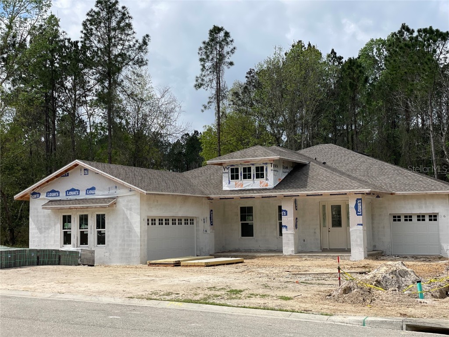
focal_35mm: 52
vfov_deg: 28.0
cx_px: 224
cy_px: 168
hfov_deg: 36.8
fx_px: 674
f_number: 2
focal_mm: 6
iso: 32
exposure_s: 1/2398
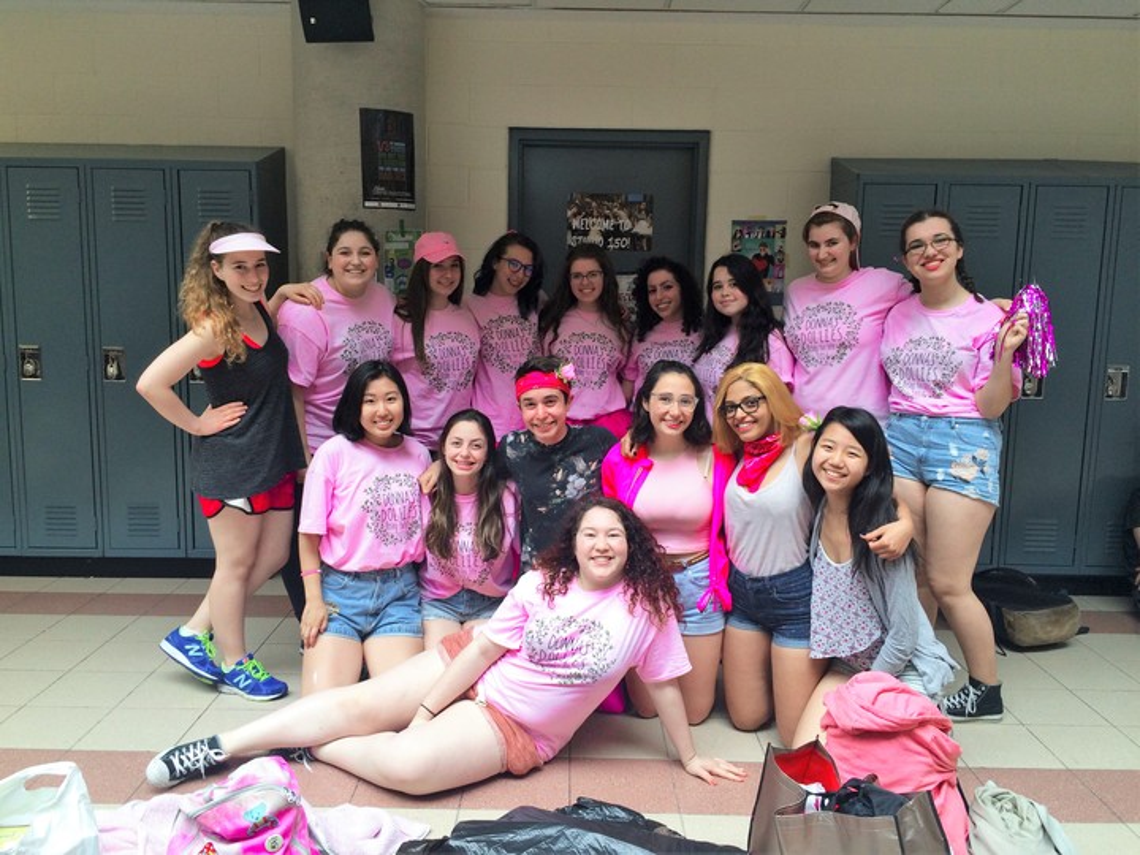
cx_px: 570
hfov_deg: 61.7
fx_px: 955
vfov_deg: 48.2
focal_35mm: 29
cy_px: 428
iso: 50
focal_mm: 4.15
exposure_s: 1/60
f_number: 2.2
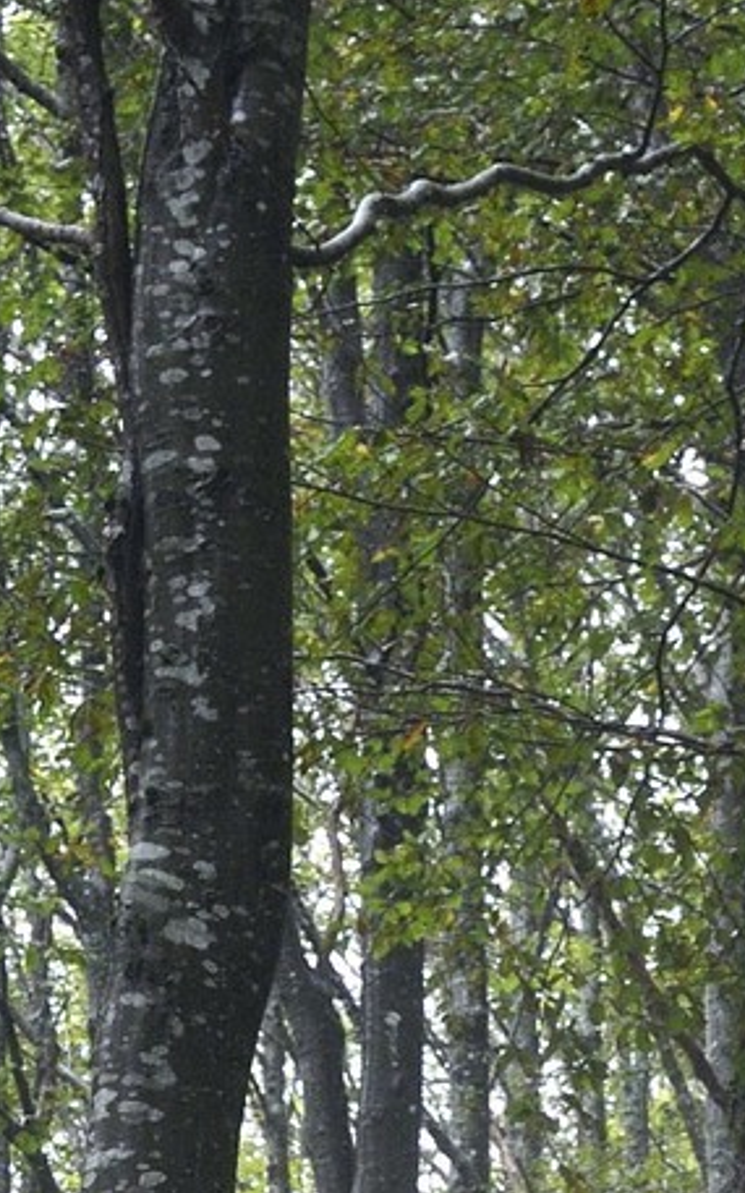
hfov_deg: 4.4
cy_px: 2665
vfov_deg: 6.8
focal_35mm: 295
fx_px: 9583
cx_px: -557
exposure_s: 1/80
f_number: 9
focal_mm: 55
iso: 1600
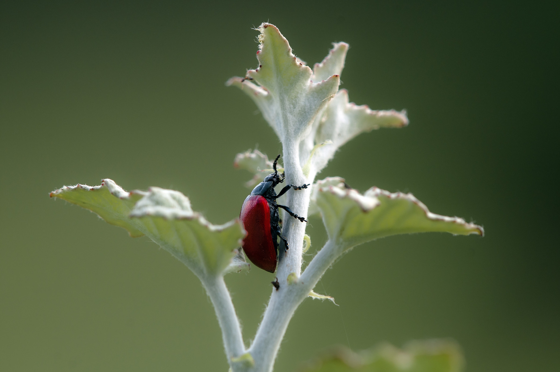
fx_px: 4894
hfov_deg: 6.5
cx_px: 280
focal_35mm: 315
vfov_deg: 4.4
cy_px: 186
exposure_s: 1/200
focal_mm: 210
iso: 200
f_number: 4.5
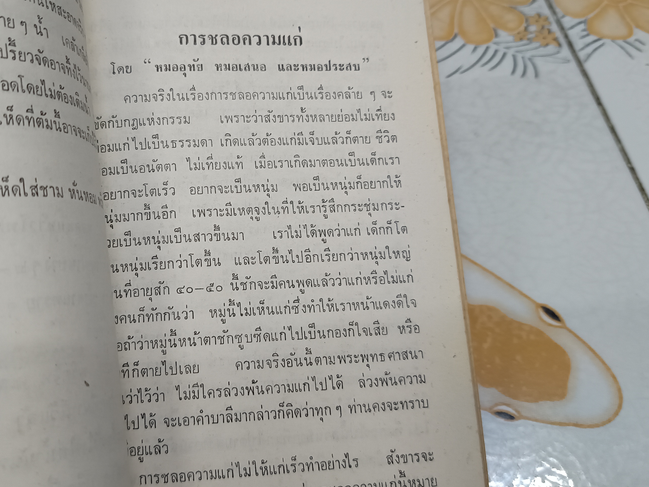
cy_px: 224
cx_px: 237
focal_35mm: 37
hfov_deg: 49.6
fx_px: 694
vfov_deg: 38.6
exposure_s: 1/50
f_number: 1.7
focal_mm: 5.31
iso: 1110
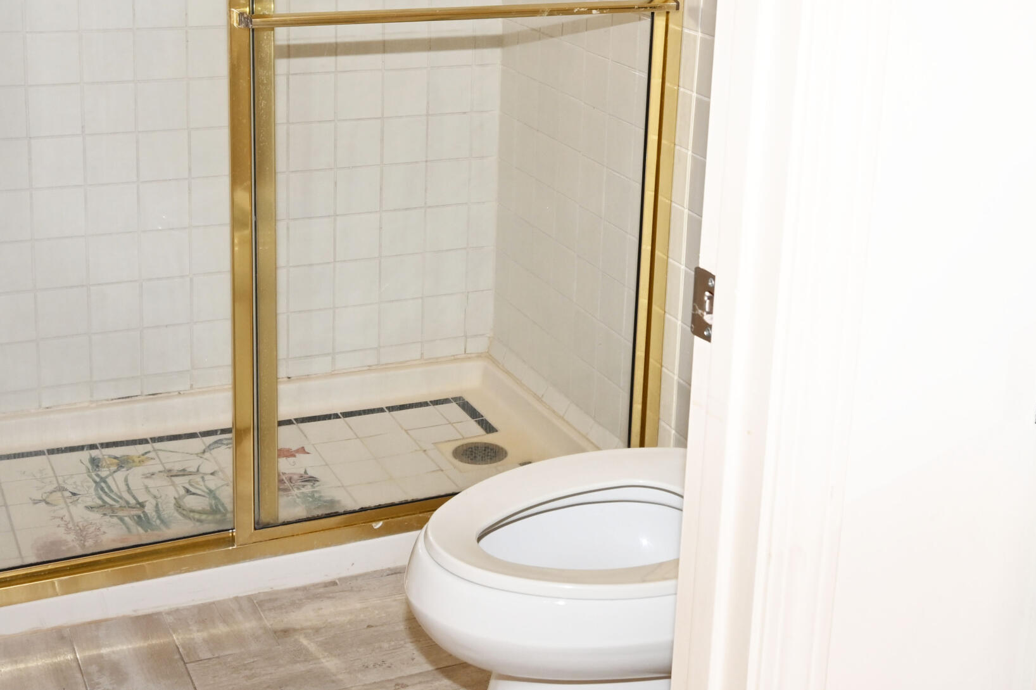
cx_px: 504
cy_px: 156
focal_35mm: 55
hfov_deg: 36.3
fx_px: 1582
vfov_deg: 24.3
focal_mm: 20
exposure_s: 1/60
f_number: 5.6
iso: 280
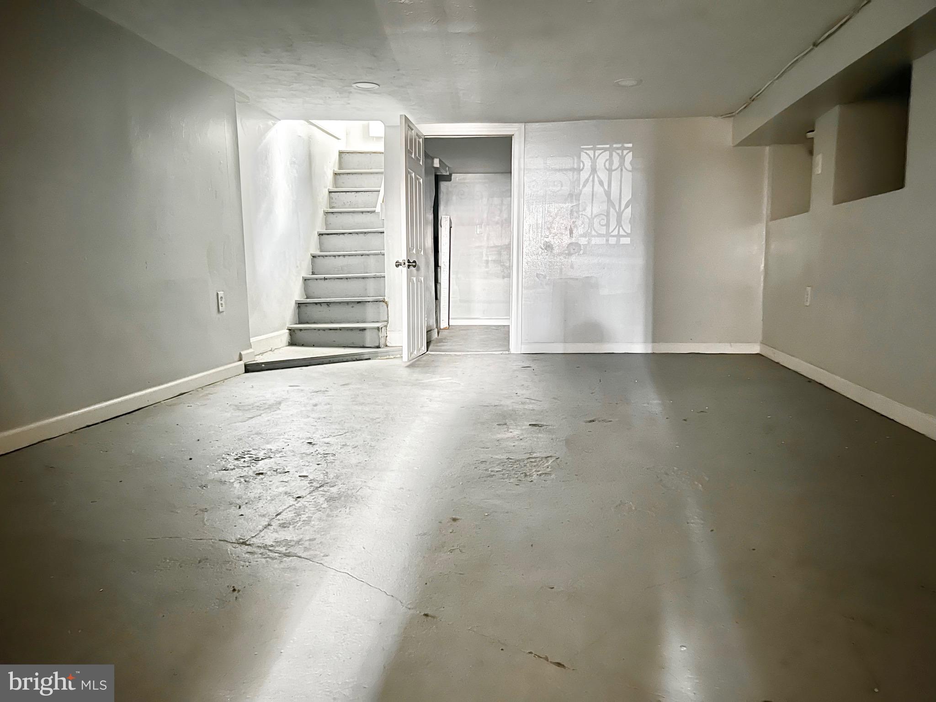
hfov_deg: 67.3
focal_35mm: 26
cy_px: 351
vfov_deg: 53.1
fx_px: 703
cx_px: 468
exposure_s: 1/15
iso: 1250
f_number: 1.5
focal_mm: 5.7
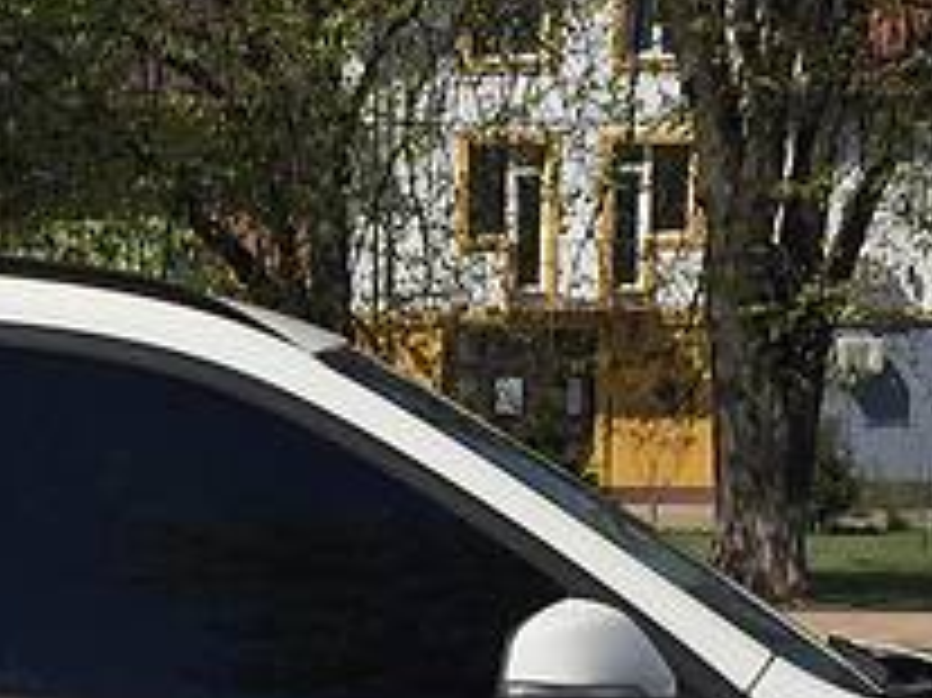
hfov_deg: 17.3
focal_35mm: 112
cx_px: 95
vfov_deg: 12.8
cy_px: 865
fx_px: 3014
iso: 32
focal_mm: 4.2
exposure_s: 1/4405
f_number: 2.2
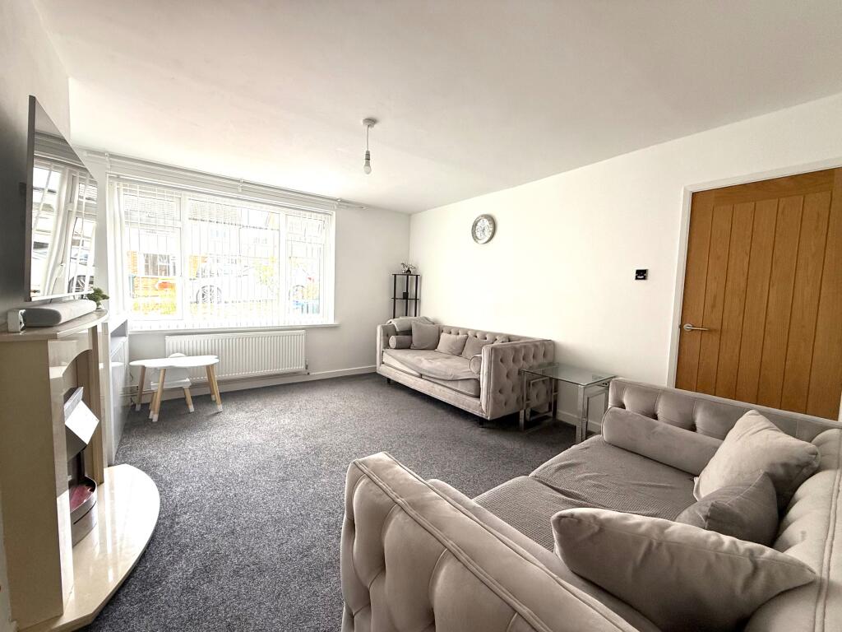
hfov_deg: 102.1
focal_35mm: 14
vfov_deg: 85.7
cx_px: 421
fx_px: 341
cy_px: 316
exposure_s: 1/99
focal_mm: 2.22
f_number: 2.2
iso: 100
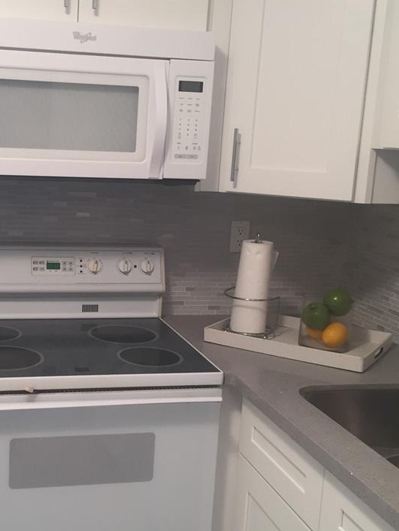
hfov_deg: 29.2
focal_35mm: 49
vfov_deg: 38.9
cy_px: 280
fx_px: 753
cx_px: 98
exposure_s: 1/40
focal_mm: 4.15
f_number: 2.2
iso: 32
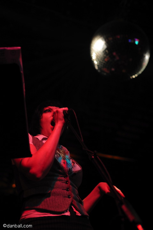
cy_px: 115
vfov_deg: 39.6
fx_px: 319
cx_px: 76
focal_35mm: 50
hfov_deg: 27.0
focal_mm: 50
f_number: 2.8
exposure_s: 1/60
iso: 560
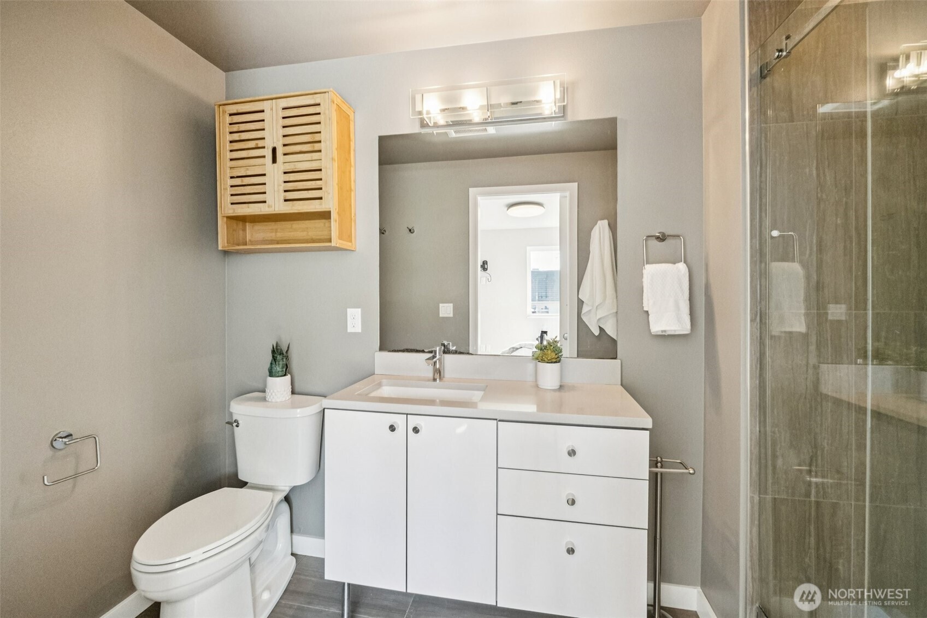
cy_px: 309
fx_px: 386
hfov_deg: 100.4
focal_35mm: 15
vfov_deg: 77.3
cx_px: 464
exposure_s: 1/30
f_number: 9
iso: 1600
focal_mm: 10
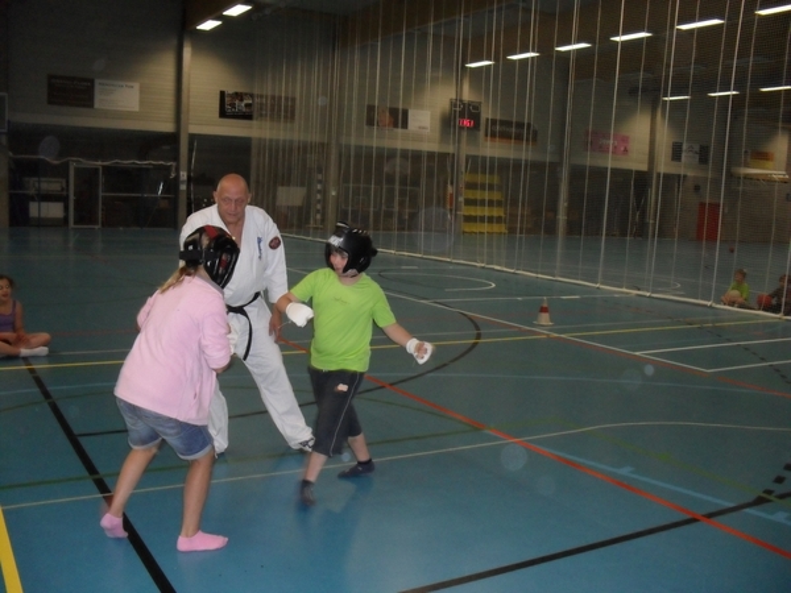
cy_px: 296
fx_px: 800
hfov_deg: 52.6
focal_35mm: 35
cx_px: 396
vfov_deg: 40.7
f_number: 3.2
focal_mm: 6.3
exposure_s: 1/45
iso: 320
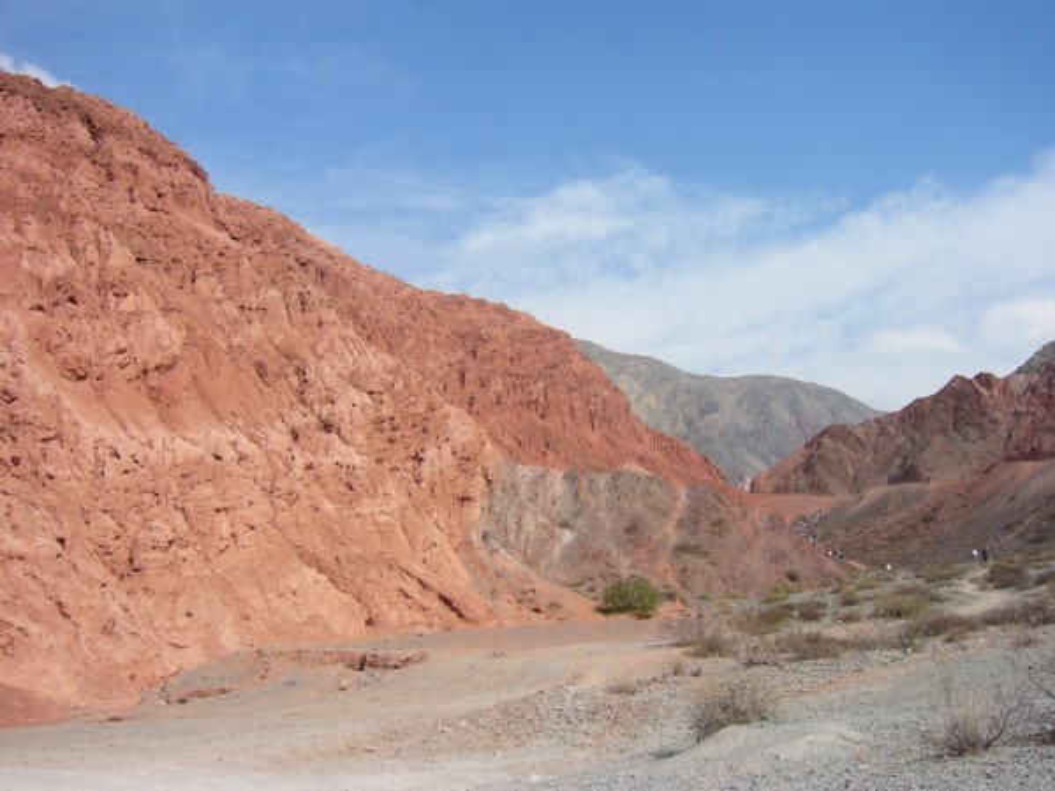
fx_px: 1066
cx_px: 528
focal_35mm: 35
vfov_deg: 40.7
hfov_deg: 52.6
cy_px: 396
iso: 200
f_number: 8
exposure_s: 1/640
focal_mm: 5.8
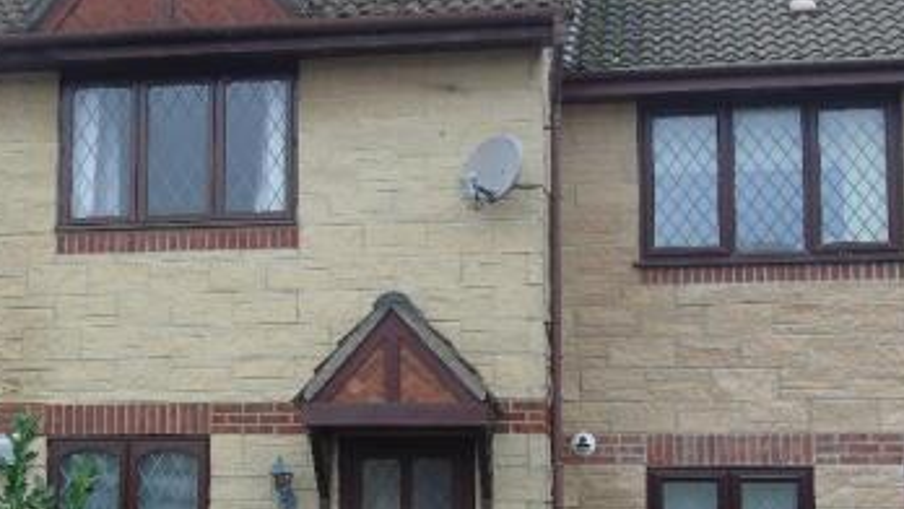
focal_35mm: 73
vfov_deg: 16.5
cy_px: 336
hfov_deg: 28.7
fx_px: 1750
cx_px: 282
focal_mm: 7.1
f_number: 3.9
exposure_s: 1/80
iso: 80
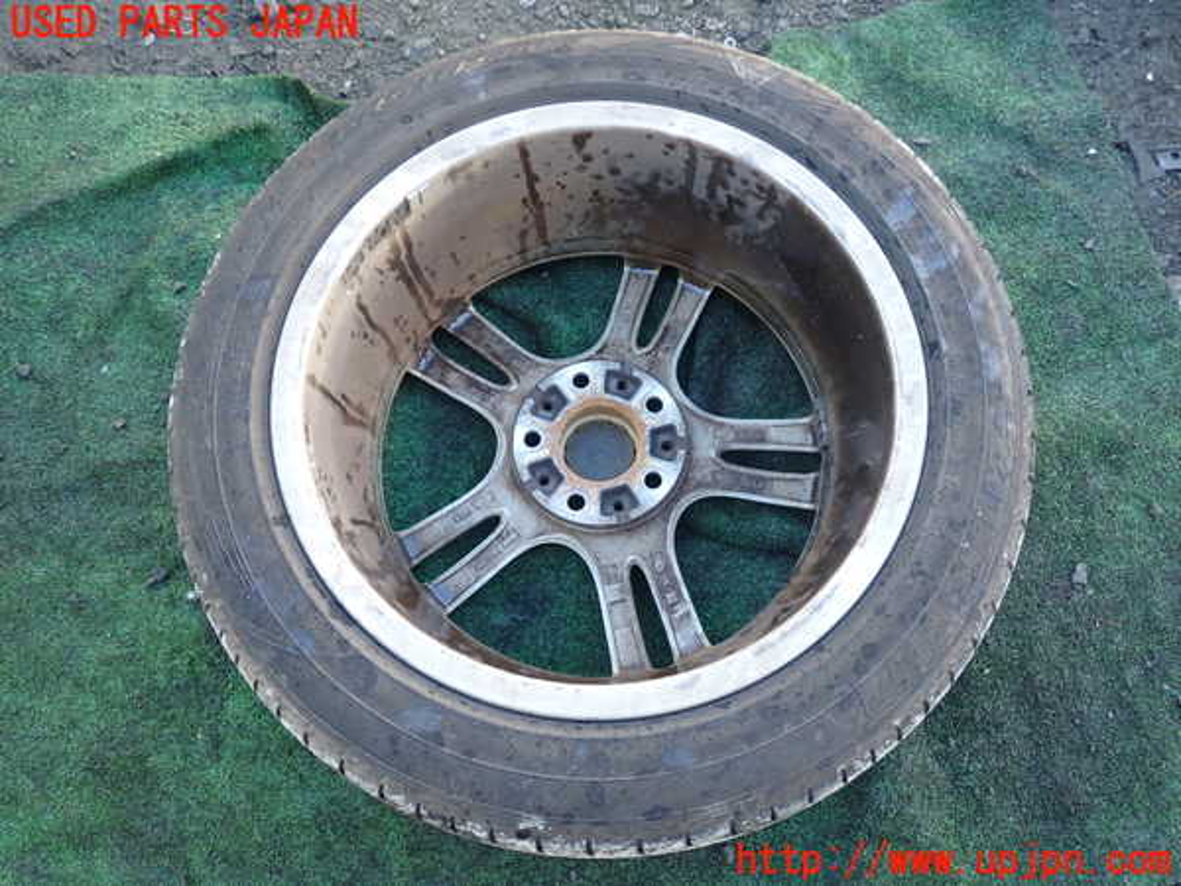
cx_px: 590
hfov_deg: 60.0
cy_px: 443
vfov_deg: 46.8
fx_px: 1024
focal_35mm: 30
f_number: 2.3
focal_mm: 5.4
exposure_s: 1/60
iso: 125
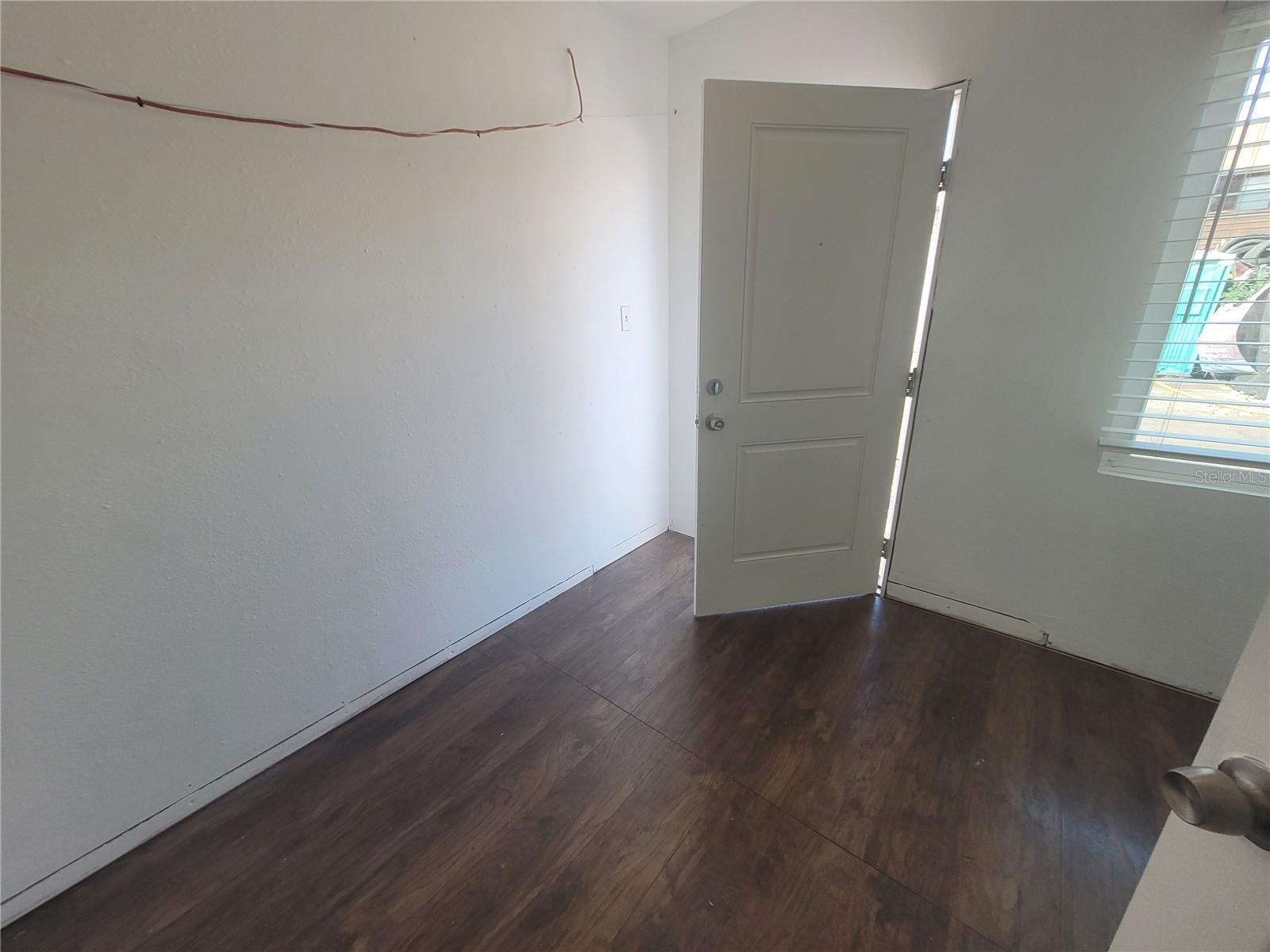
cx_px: 635
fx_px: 477
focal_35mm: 13
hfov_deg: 106.2
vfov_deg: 89.9
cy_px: 476
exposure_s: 1/120
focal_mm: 1.74
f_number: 2.2
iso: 50
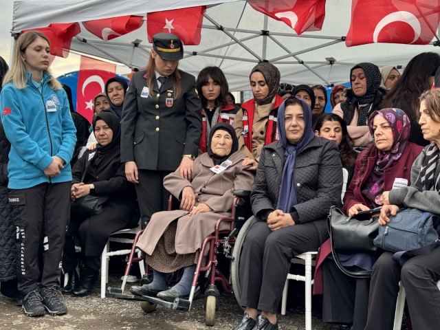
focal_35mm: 48
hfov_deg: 39.7
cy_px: 165
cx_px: 220
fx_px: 610
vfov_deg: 30.3
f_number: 1.78
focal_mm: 6.76
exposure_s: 1/311
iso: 64
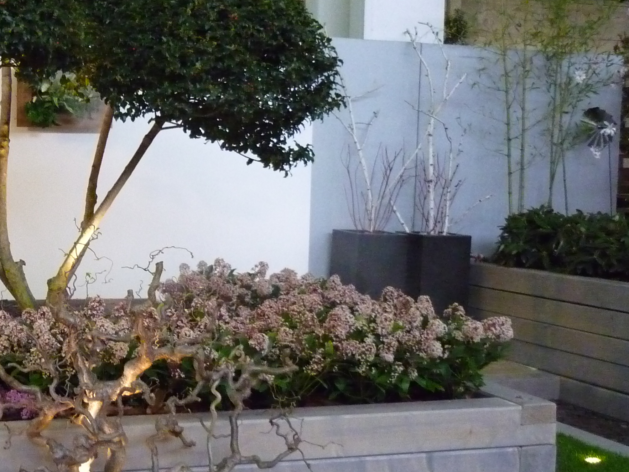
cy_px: 233
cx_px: 86
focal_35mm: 61
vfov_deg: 24.0
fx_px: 1108
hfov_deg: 30.5
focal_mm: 5.5
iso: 800
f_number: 2.8
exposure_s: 1/50
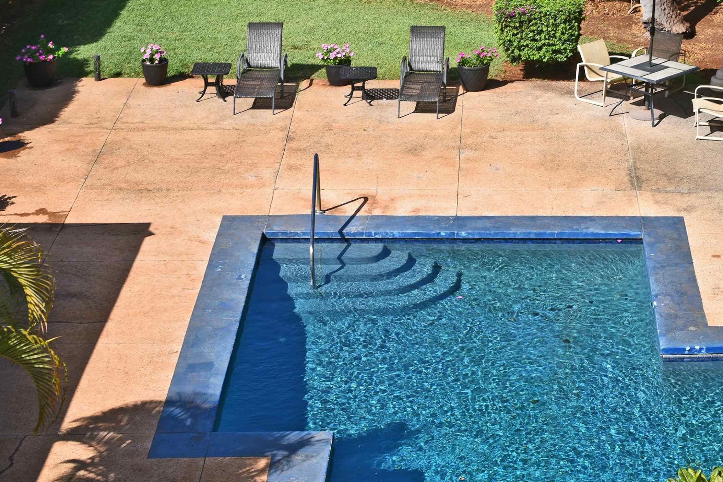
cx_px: 483
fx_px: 2048
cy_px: 224
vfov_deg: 13.4
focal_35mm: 102
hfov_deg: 20.0
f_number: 10
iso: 100
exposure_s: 1/200
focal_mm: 70
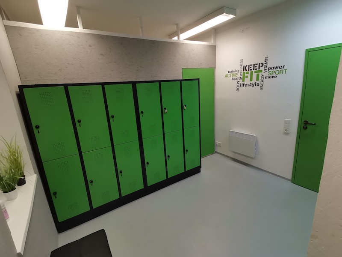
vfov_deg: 74.7
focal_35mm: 17
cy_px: 128
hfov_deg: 91.0
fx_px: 168
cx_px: 171
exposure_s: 1/50
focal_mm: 1.78
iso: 160
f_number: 2.4
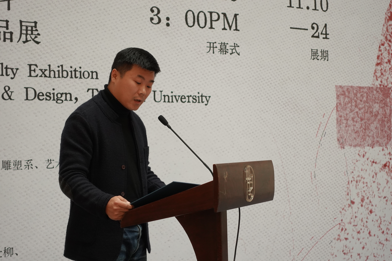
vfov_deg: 20.0
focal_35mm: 68
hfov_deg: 29.7
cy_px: 130
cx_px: 196
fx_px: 740
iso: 800
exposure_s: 1/30
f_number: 2.8
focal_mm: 25.32
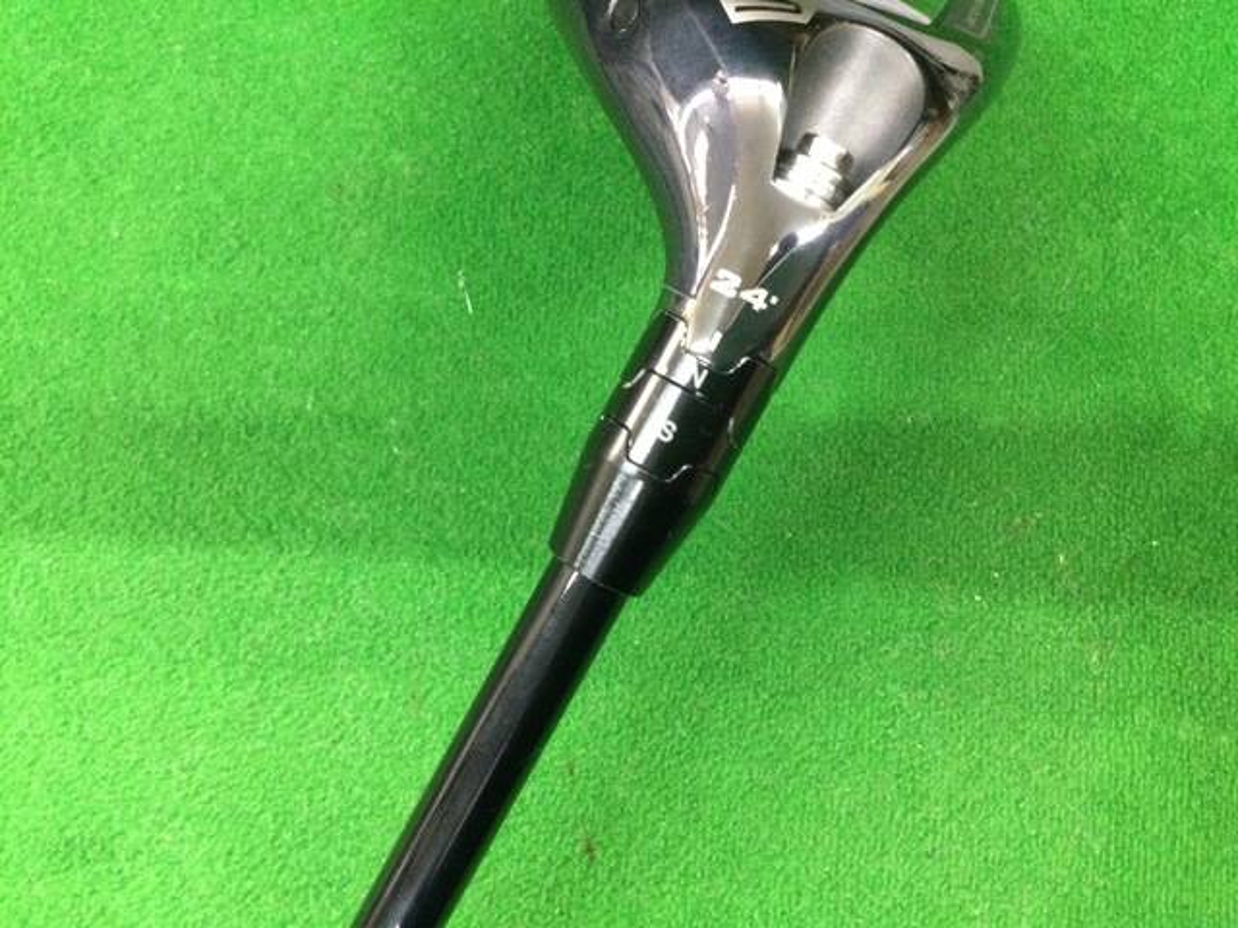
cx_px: 619
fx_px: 1109
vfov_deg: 45.4
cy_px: 464
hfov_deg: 58.4
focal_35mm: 31
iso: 200
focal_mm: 3.3
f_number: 2.4
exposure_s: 1/20
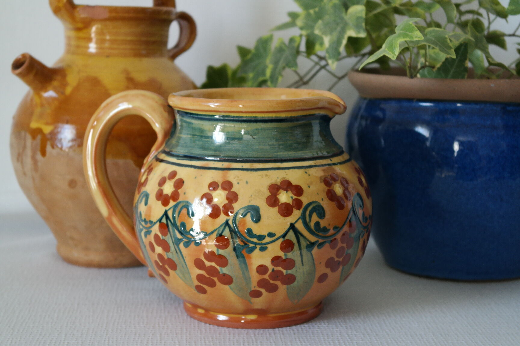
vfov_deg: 17.7
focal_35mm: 77
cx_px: 260
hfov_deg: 26.3
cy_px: 173
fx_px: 1112
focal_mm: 50
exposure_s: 1/30
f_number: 6.3
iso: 800
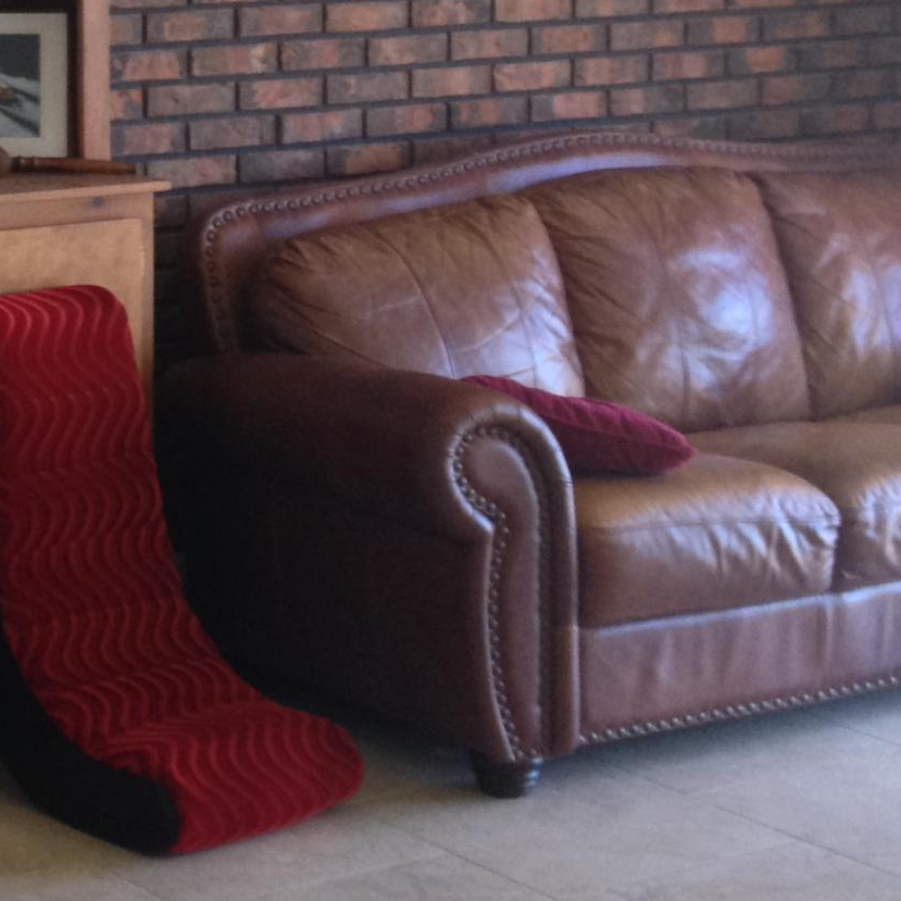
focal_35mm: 112
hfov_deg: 15.2
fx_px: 3298
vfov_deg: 15.3
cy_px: -23
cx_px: -70
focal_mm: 4.28
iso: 100
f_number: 2.4
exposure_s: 1/20
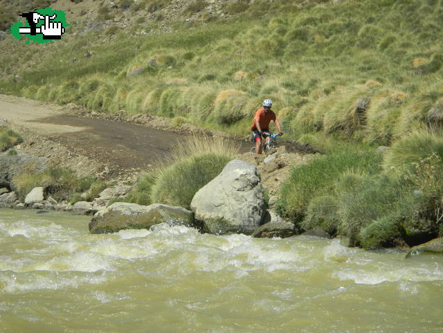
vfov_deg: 10.6
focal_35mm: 140
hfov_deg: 14.1
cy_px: 166
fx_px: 1793
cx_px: 222
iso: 200
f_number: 5.8
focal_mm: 25
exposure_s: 1/910
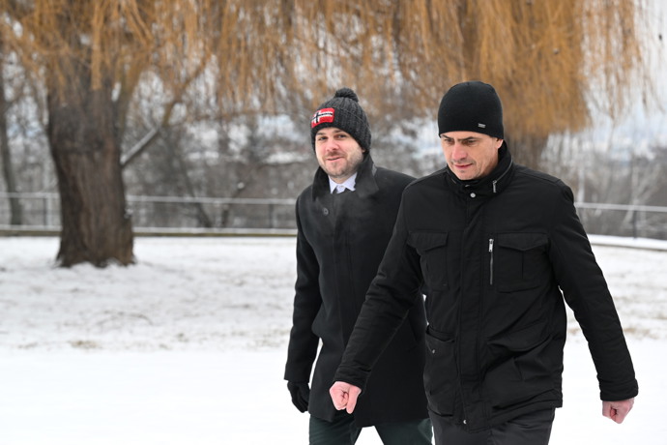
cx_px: 334
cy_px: 222
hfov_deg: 20.4
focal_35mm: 100
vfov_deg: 13.7
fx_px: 1853
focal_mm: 100
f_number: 5
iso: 1600
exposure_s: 1/320
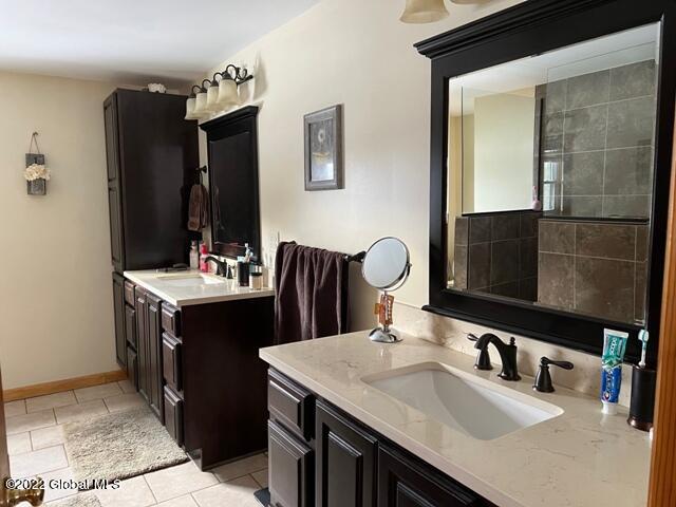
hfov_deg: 67.3
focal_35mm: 26
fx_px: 508
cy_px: 254
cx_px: 338
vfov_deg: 53.1
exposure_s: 1/60
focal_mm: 5.7
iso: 320
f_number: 1.5
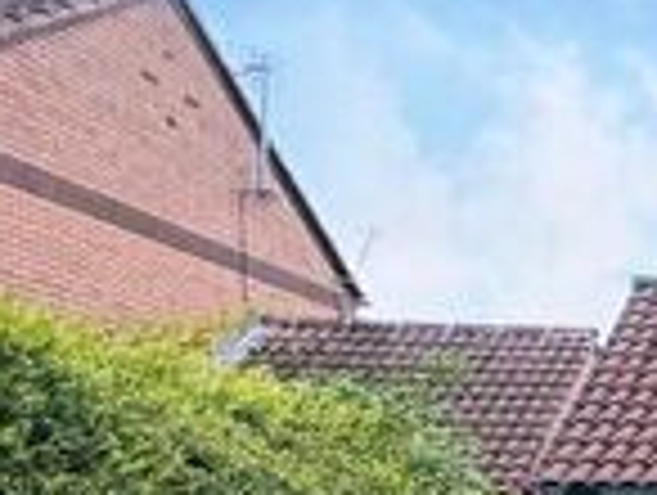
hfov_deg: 17.3
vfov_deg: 20.7
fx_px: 1274
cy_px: 574
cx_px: 1408
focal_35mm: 67
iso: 160
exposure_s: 1/121
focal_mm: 2.22
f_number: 2.2
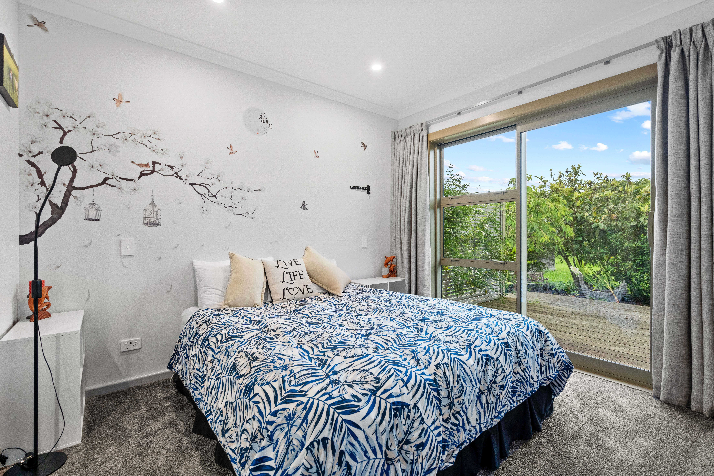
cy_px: 238
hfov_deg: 96.7
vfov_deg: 73.7
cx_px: 357
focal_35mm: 16
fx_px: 317
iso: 1600
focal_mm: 16
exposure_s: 1/13
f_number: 7.1
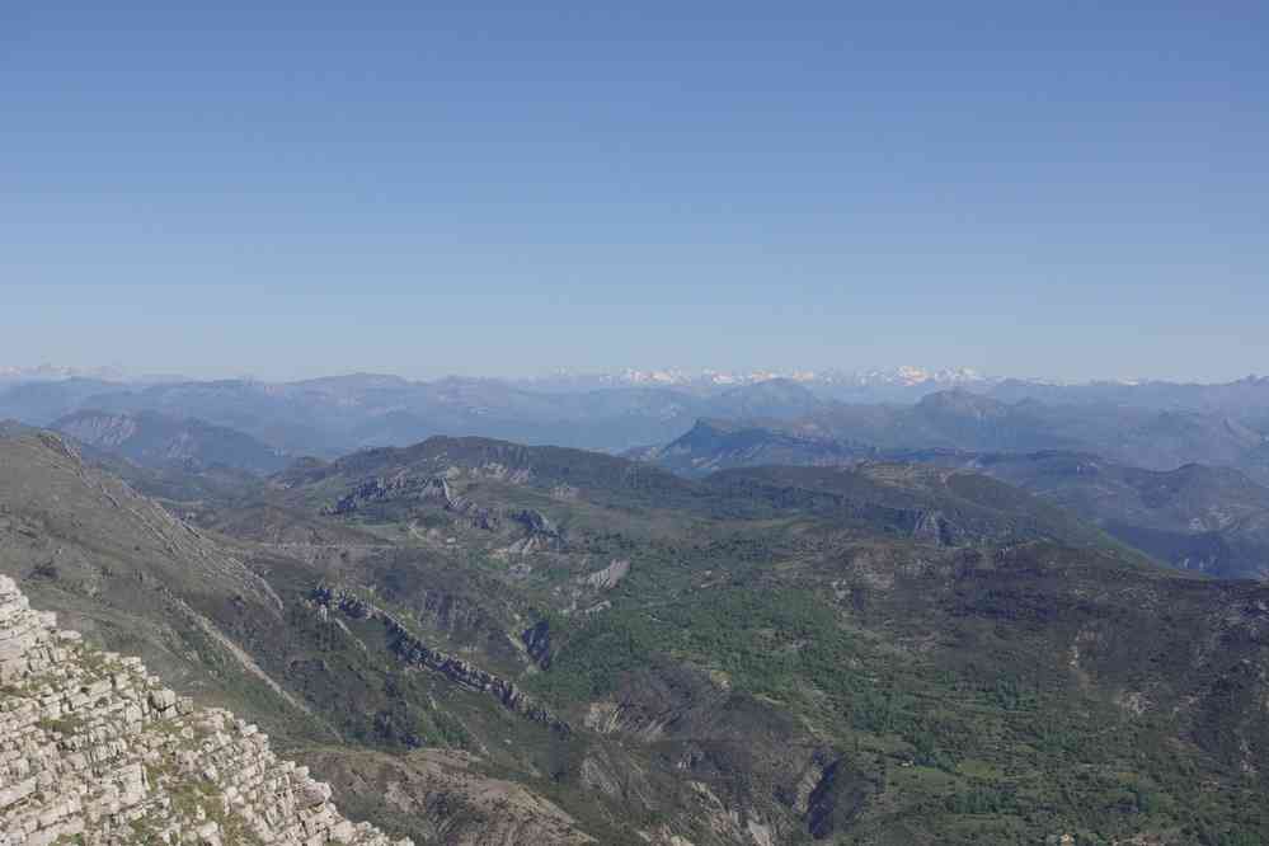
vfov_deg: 23.8
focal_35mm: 57
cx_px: 634
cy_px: 423
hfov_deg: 35.1
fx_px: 2009
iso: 100
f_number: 8
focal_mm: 38
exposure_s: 1/250
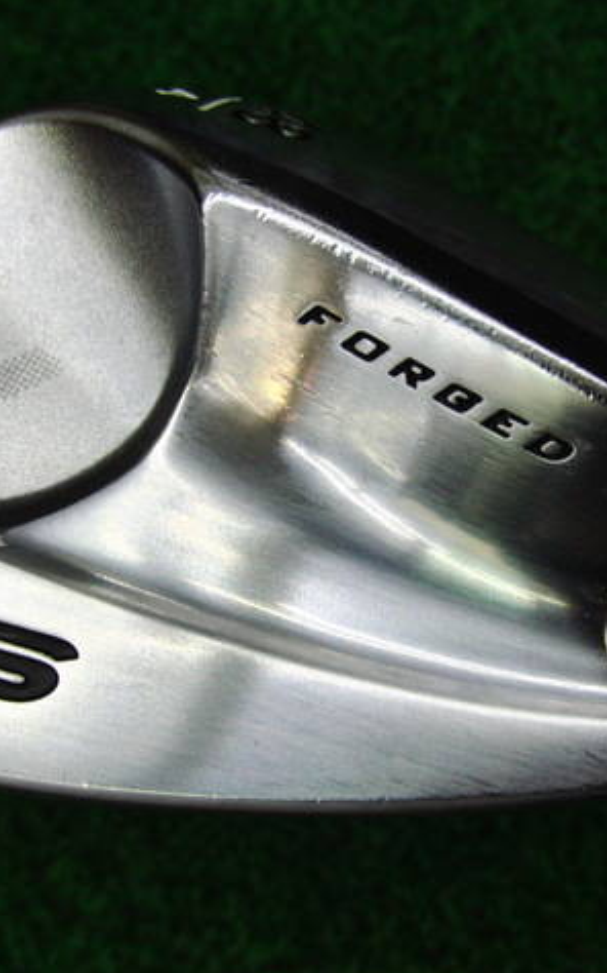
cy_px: 489
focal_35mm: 53
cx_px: 386
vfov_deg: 38.2
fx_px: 1404
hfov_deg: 24.3
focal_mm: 6.42
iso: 125
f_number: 3.6
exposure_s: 1/80
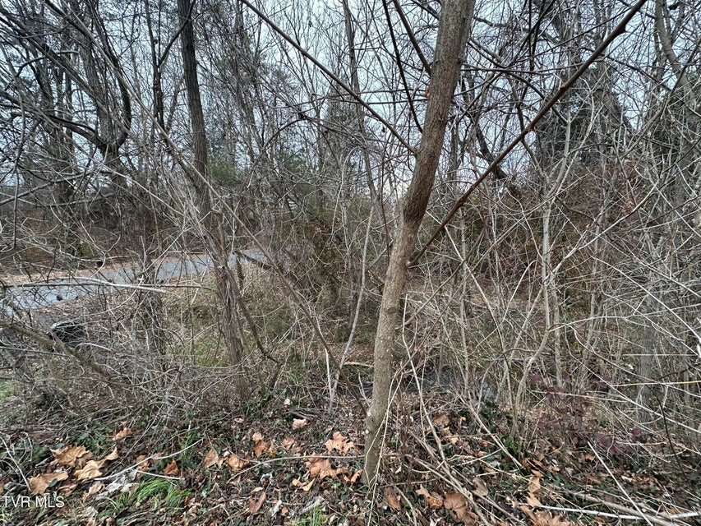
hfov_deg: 102.1
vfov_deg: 85.7
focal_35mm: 14
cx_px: 350
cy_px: 263
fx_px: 284
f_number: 2.2
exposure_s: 1/99
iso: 80
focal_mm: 2.22
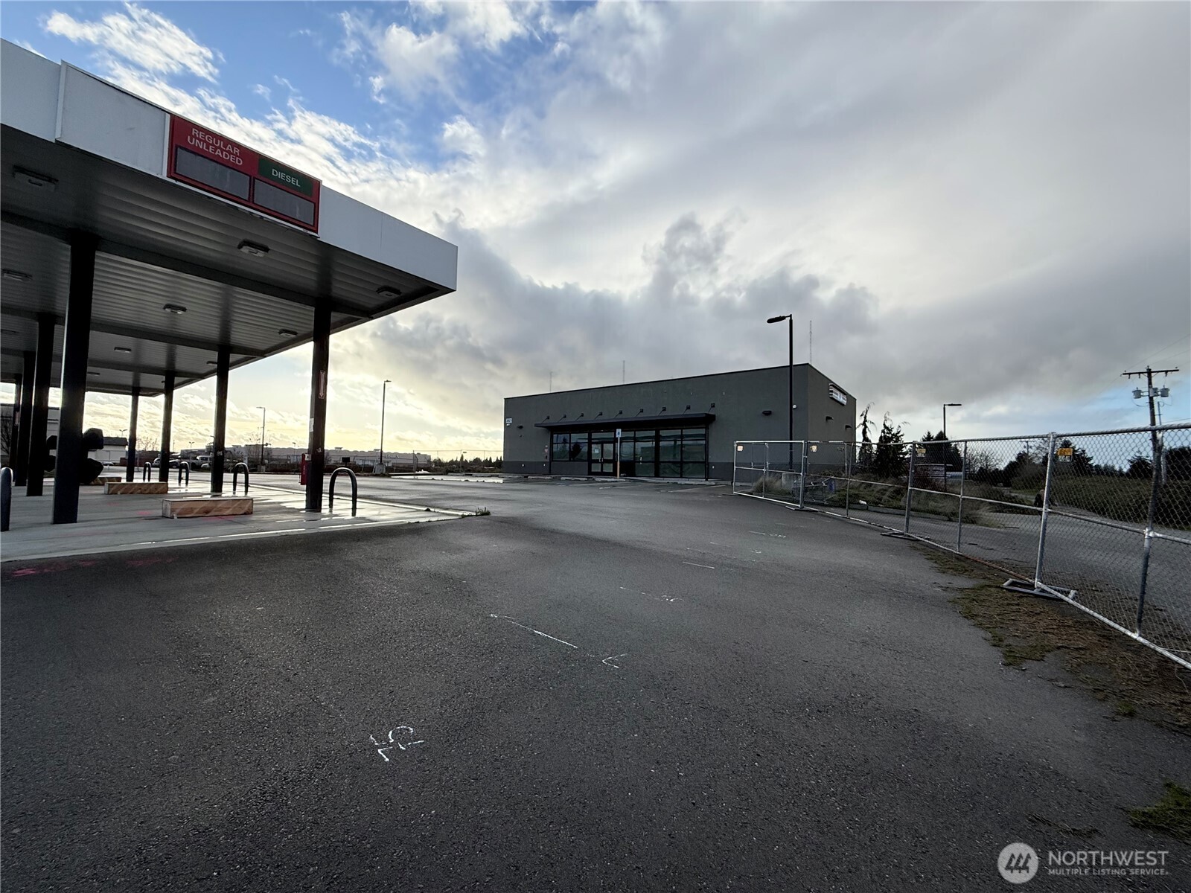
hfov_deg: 102.1
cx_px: 596
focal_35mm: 14
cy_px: 446
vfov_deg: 85.7
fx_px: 482
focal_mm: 2.22
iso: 80
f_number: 2.2
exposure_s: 1/2506
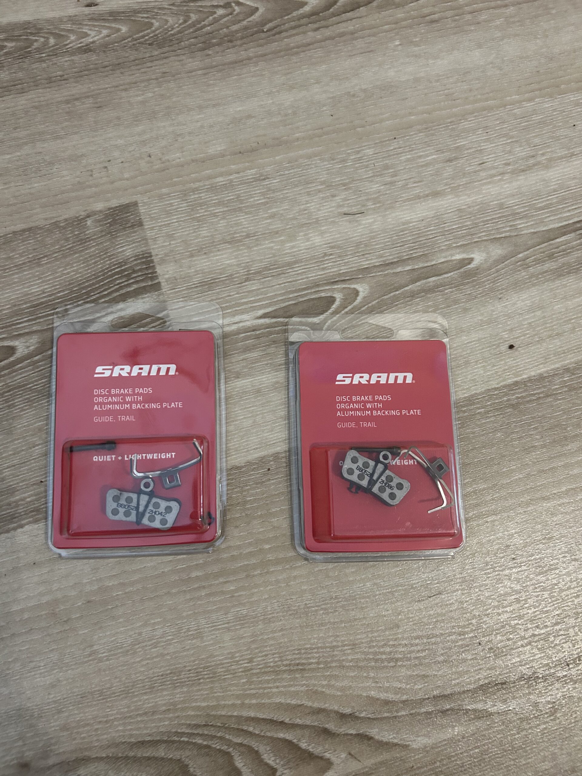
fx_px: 583
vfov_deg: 67.3
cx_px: 291
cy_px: 388
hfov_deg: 53.1
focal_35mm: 26
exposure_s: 1/50
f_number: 1.5
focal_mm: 5.7
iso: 320
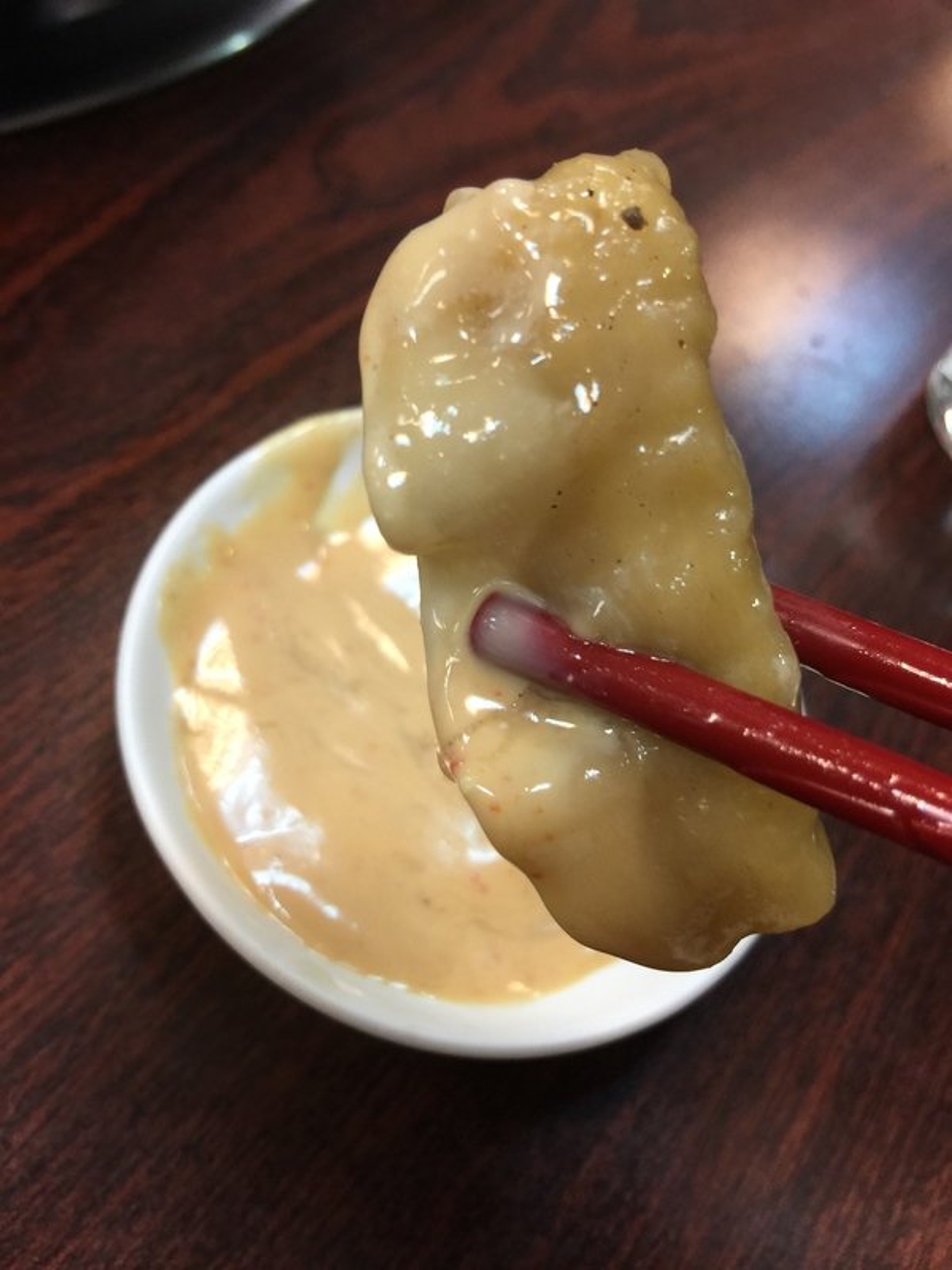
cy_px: 635
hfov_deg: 48.2
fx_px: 1063
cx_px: 476
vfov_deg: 61.7
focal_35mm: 29
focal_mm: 4.15
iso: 50
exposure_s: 1/15
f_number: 2.2
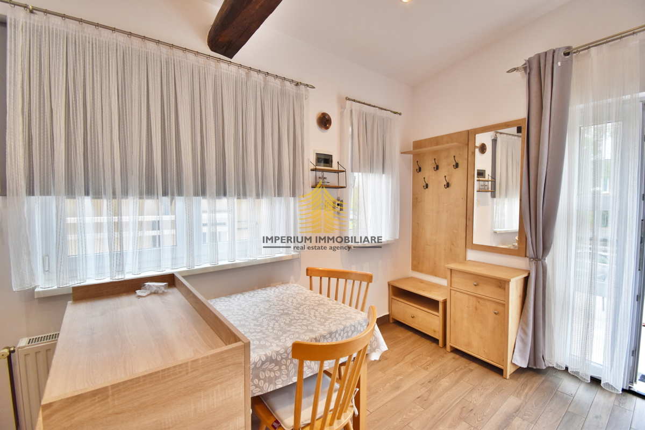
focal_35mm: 15
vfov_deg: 77.3
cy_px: 215
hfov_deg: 100.4
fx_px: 269
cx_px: 322
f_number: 4.5
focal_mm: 10
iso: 500
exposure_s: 1/30
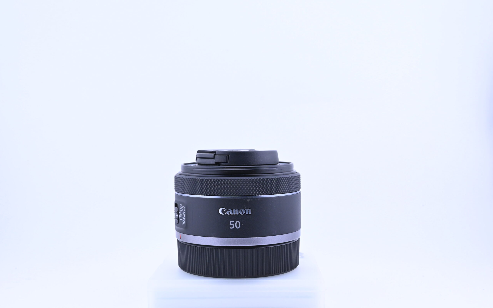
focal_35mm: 46
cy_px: 156
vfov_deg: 28.0
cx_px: 246
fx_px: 618
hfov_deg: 43.5
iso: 640
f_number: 11
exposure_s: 1/160
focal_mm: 30
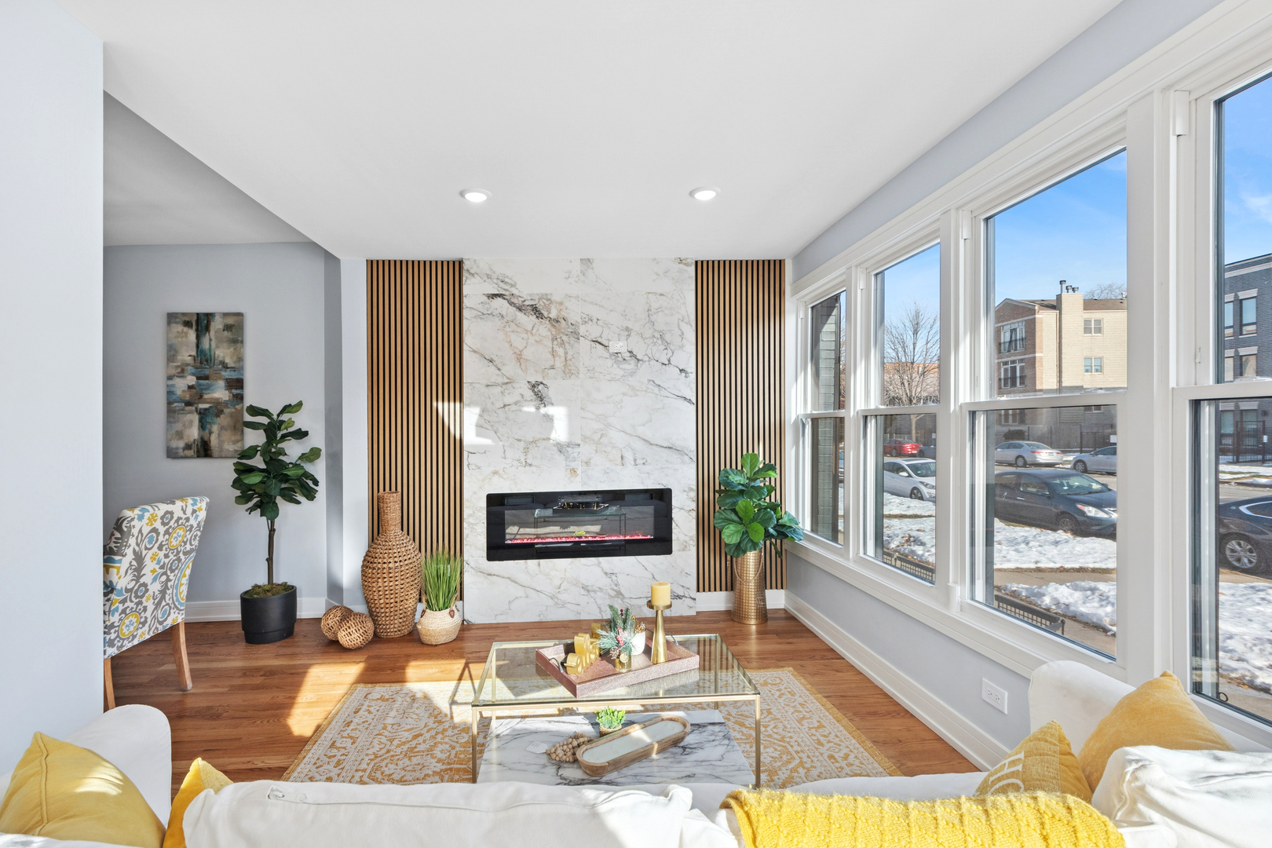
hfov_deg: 100.4
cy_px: 424
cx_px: 636
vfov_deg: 77.3
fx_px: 530
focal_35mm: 15
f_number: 8
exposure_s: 1/160
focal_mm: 10
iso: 250
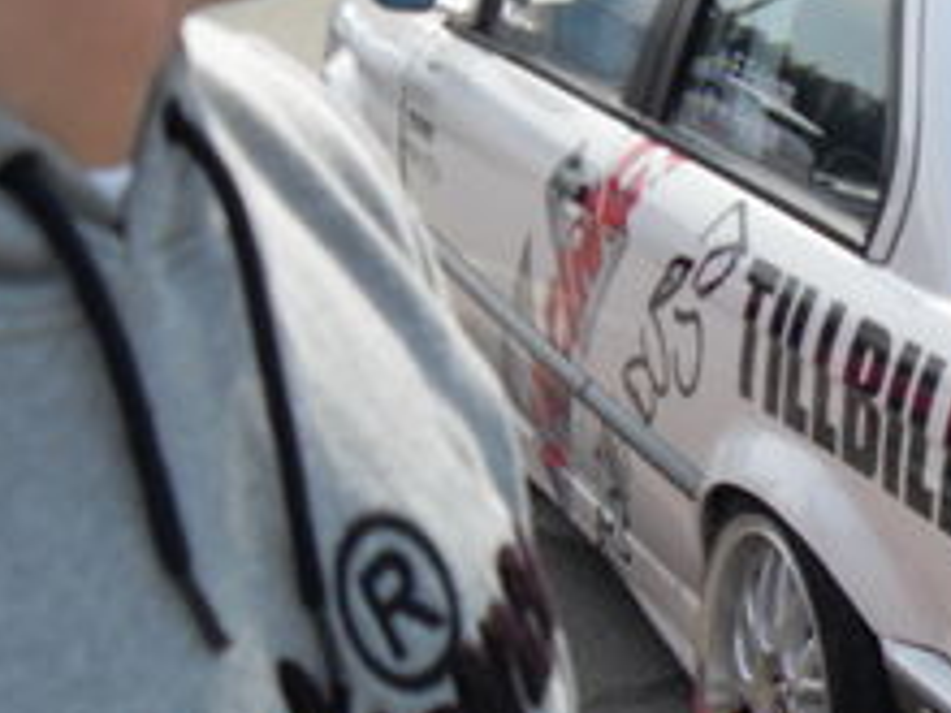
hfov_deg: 18.7
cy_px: 398
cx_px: 1154
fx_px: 2720
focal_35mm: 99
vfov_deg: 14.9
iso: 80
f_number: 7
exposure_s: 1/125
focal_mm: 6.3
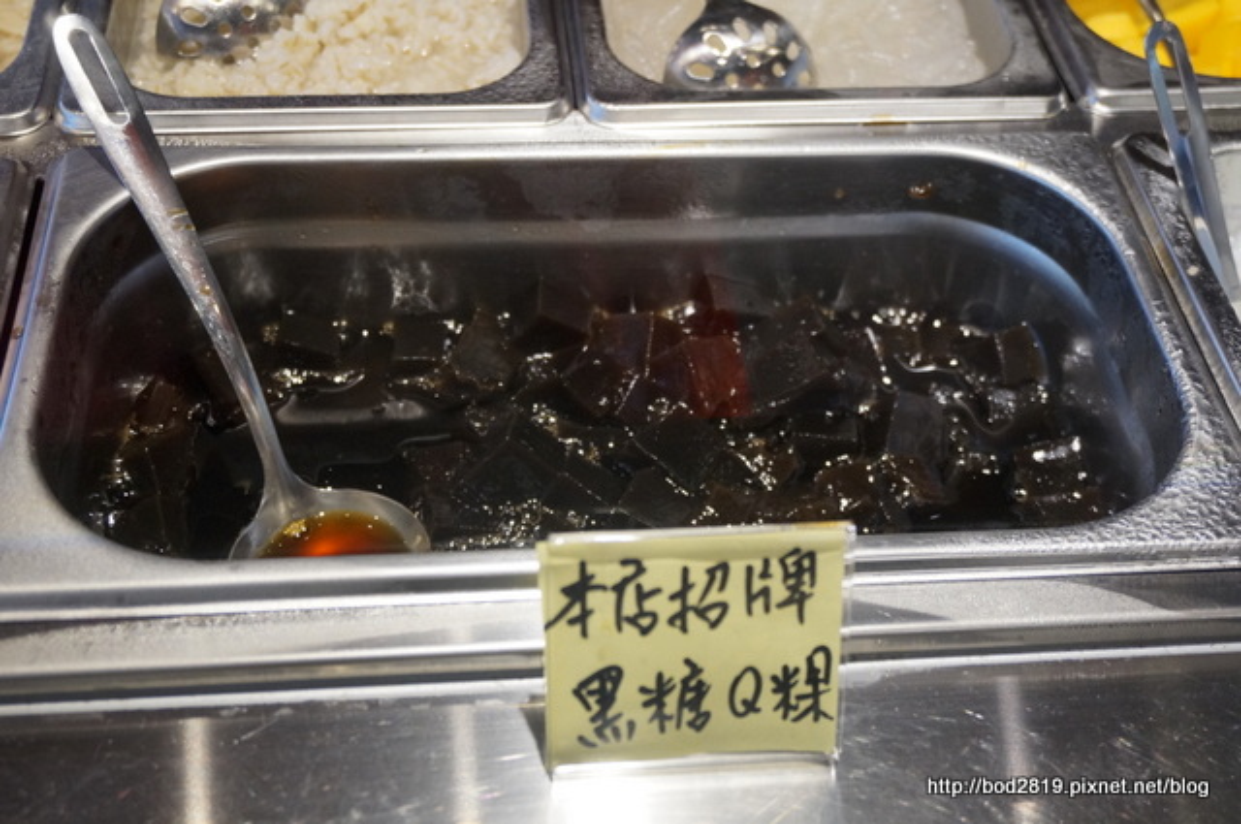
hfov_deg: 43.7
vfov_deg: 29.8
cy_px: 412
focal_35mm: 45
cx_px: 620
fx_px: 1549
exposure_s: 1/60
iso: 1000
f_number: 5
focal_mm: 30
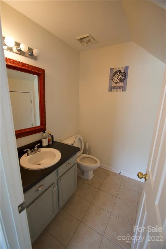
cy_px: 124
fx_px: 104
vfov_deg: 100.4
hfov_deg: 77.3
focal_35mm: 15
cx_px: 83
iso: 800
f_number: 4
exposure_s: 1/80
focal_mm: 10
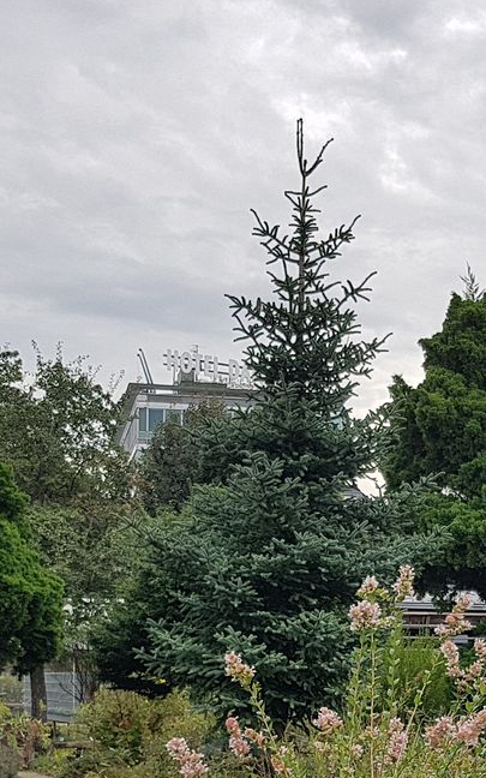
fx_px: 1441
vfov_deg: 29.0
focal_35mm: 68
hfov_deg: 18.8
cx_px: 442
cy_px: 698
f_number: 1.7
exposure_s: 1/1952
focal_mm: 4.2
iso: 50
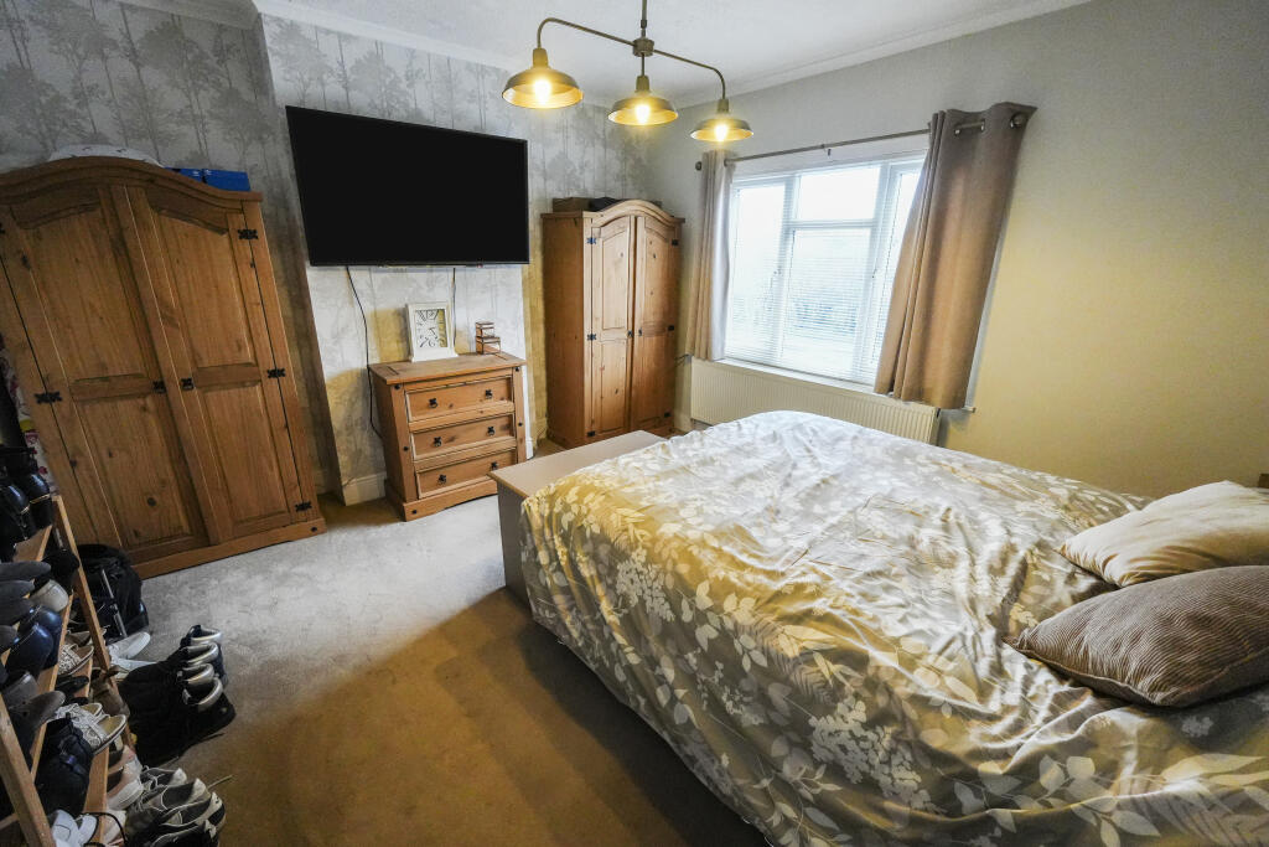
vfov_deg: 77.3
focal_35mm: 15
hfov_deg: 100.4
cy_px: 424
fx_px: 529
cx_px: 634
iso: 3200
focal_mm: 10
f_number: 4
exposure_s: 1/160
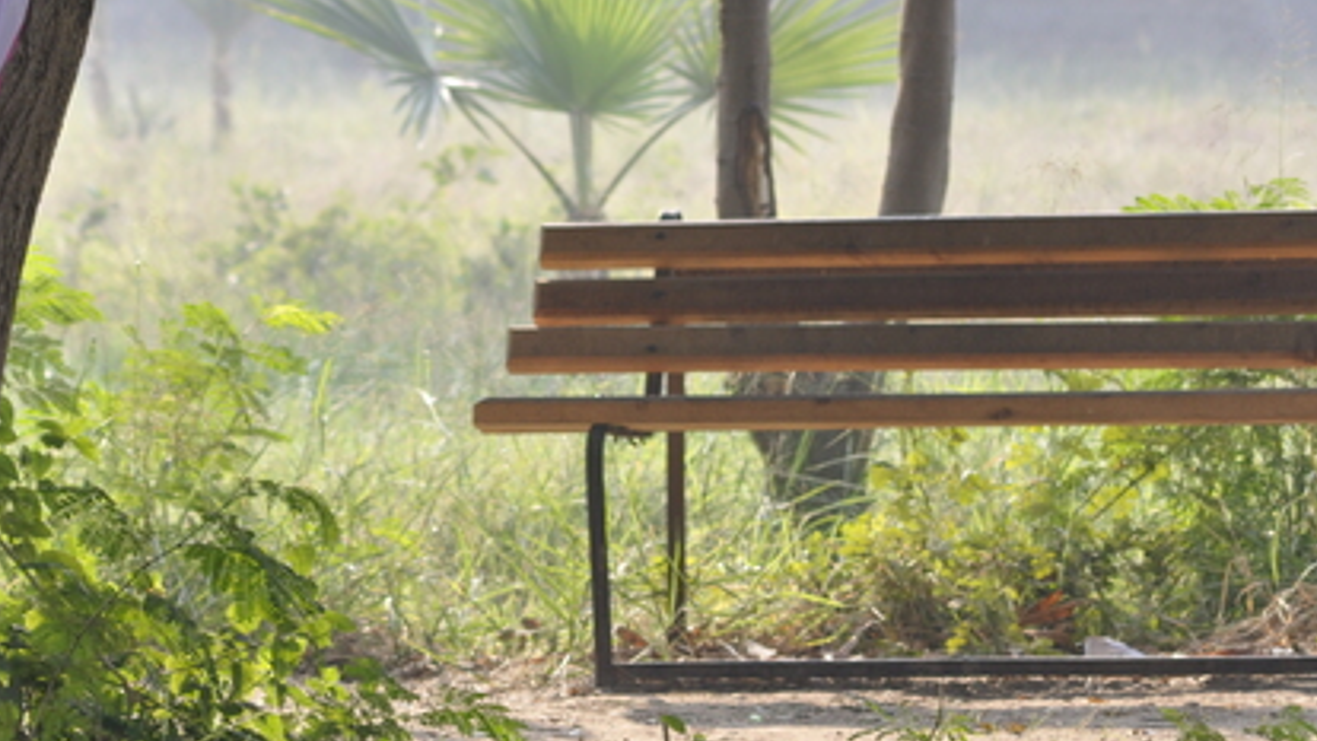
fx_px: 10583
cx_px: 350
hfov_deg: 7.1
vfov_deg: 4.0
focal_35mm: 303
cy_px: 285
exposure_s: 1/320
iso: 400
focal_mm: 100
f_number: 5
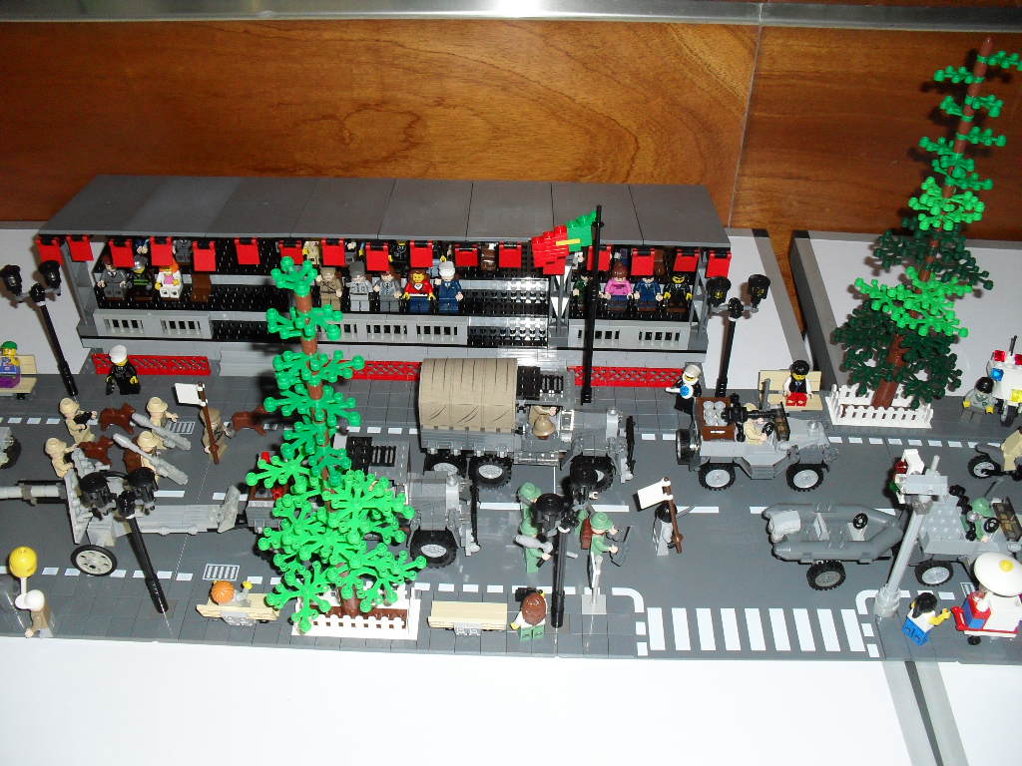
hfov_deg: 52.6
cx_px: 511
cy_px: 383
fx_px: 1033
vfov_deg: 40.7
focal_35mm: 35
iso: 200
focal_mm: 6.3
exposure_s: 1/45
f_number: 3.2
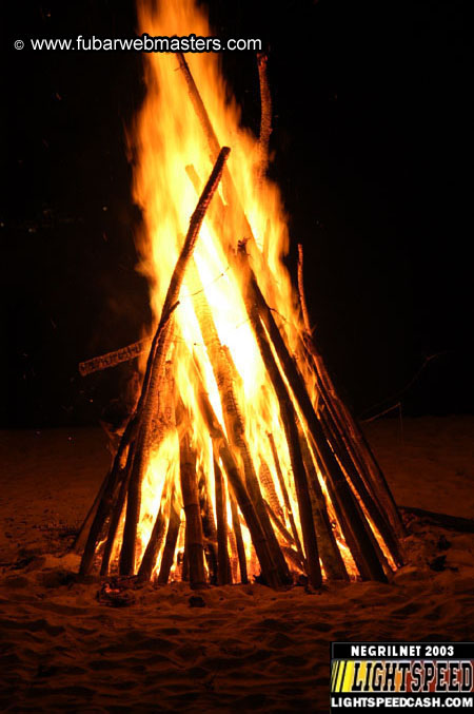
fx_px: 1722
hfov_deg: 15.7
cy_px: 357
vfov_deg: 23.4
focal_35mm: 87
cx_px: 237
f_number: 4.5
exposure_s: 1/45
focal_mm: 58
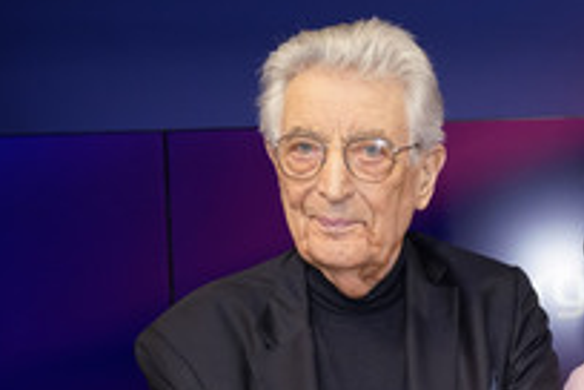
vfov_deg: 18.2
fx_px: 1184
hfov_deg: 26.4
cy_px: 396
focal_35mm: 73
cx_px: 568
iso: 2000
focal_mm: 33
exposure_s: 1/160
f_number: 5
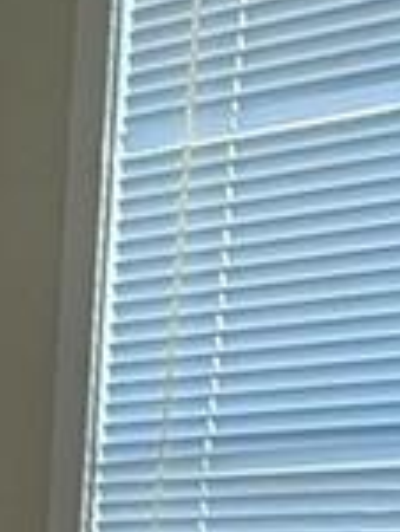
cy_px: 1110
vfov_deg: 14.2
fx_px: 1721
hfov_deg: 13.2
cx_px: 142
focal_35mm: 112
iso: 320
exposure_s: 1/120
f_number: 2.2
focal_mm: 2.22
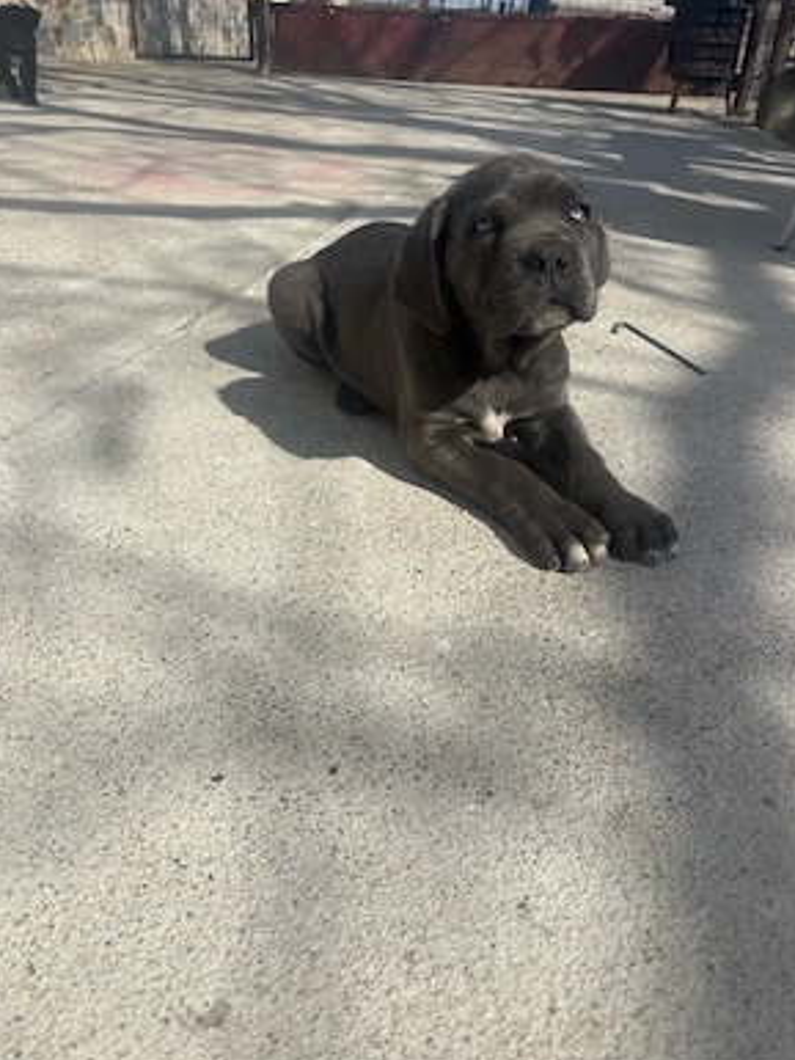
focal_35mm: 27
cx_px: 402
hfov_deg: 51.4
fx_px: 826
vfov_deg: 65.3
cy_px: 526
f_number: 1.6
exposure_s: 1/4608
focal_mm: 5.96
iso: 50
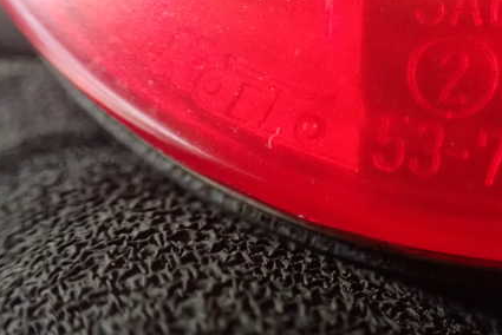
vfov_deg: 30.4
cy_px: 119
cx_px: 347
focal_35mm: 44
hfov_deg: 43.6
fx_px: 614
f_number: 2.3
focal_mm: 5.4
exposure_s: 1/30
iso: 1600
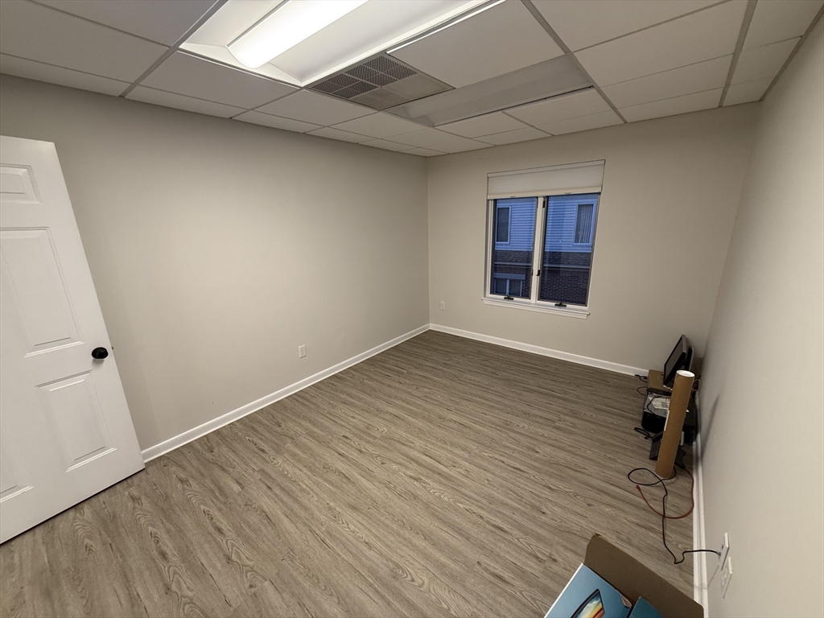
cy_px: 309
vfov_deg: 85.7
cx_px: 412
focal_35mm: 14
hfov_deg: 102.1
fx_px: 333
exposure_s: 1/60
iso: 160
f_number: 2.2
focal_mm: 2.22
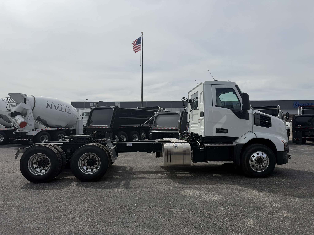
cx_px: 157
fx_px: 218
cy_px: 118
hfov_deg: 71.6
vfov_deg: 56.8
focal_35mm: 24
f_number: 1.78
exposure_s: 1/11905
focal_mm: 6.76
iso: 80
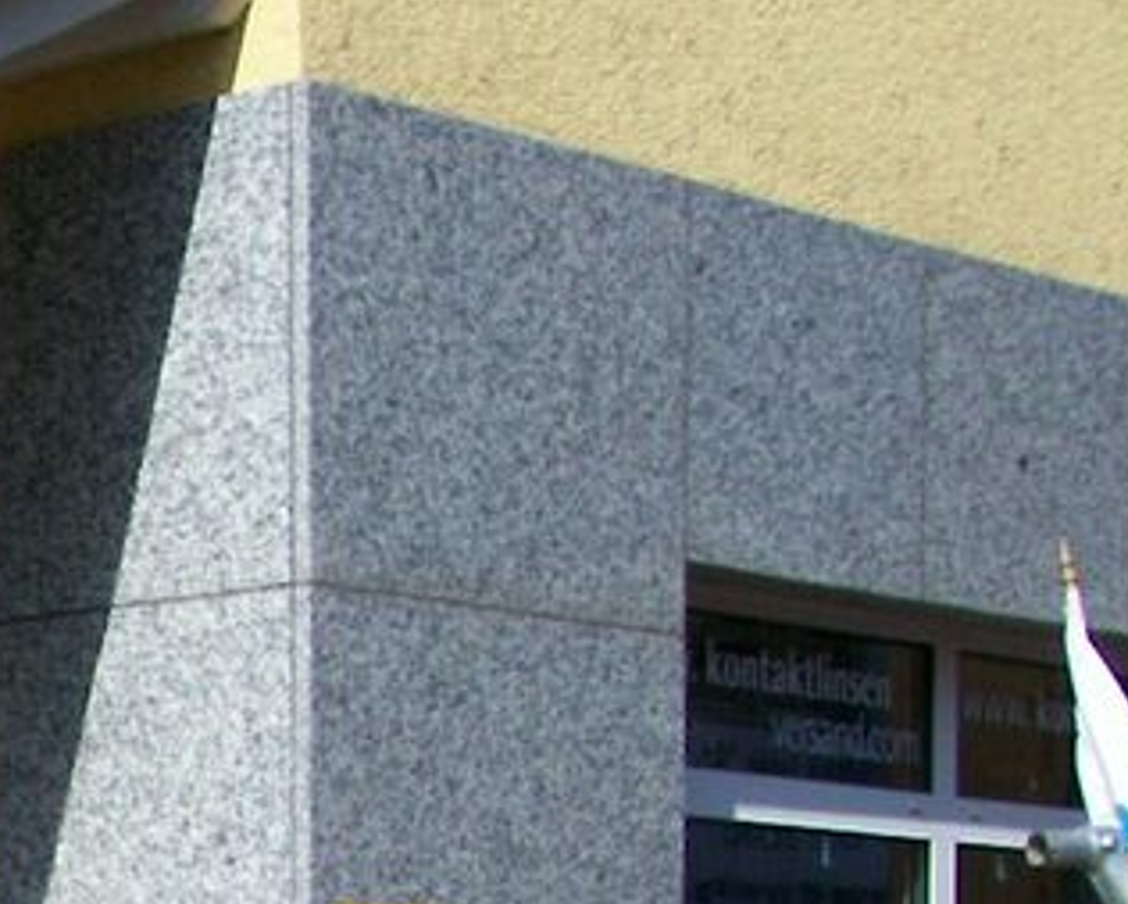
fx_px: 4208
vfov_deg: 11.5
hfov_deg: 13.7
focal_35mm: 126
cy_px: 1547
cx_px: -875
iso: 80
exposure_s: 1/551
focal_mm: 5.6
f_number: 5.1
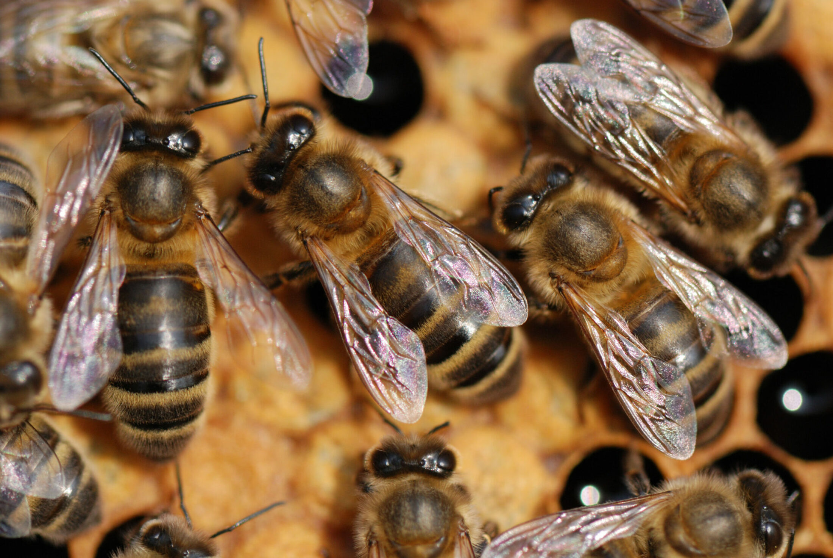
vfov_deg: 8.7
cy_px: 279
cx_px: 416
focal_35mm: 158
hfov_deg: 13.0
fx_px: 3648
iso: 320
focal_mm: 105
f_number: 6.3
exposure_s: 1/800
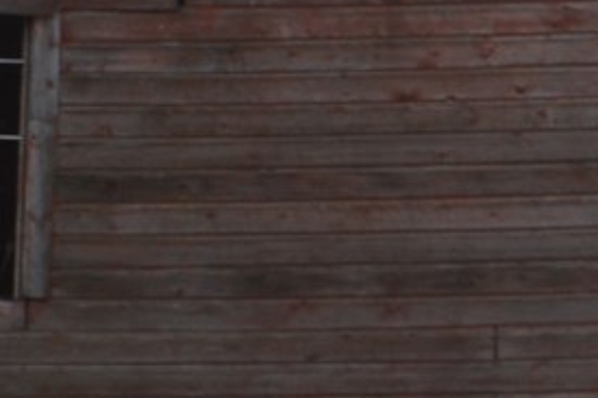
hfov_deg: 3.6
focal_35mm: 570
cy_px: -157
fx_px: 9462
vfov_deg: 2.4
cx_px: -123
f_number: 20
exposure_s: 1/30
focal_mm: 48
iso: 100
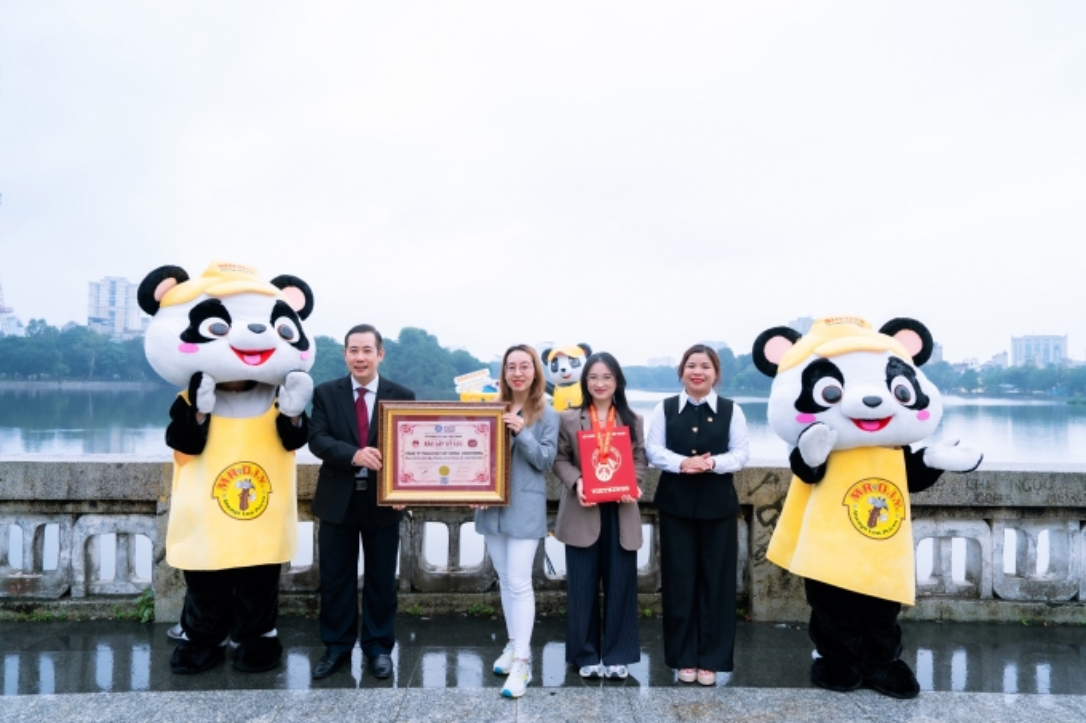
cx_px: 543
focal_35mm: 24
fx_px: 724
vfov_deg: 53.1
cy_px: 362
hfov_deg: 73.8
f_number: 3.5
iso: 160
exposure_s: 1/320
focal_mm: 24
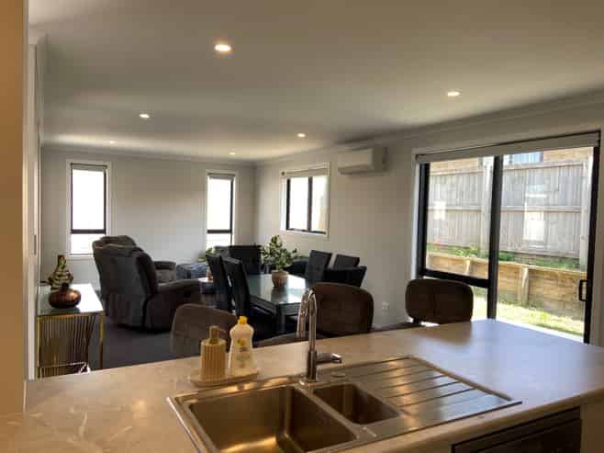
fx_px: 453
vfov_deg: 53.0
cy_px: 226
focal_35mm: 26
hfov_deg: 67.3
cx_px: 302
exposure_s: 1/122
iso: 32
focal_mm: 4.25
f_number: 1.8
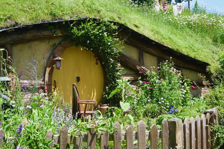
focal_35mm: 66
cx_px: 112
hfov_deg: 30.5
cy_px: 74
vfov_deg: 20.6
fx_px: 411
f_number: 6
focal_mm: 44
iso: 100
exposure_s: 1/320
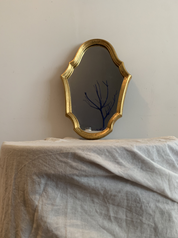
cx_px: 89
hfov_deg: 53.1
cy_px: 119
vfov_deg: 67.3
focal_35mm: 26
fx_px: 178
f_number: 1.8
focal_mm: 4.25
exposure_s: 1/50
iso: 160
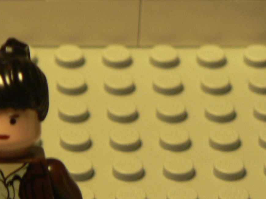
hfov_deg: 6.5
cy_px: 160
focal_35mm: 305
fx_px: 2344
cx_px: 15
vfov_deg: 4.9
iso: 100
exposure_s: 1/4
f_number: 3.2
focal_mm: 17.3
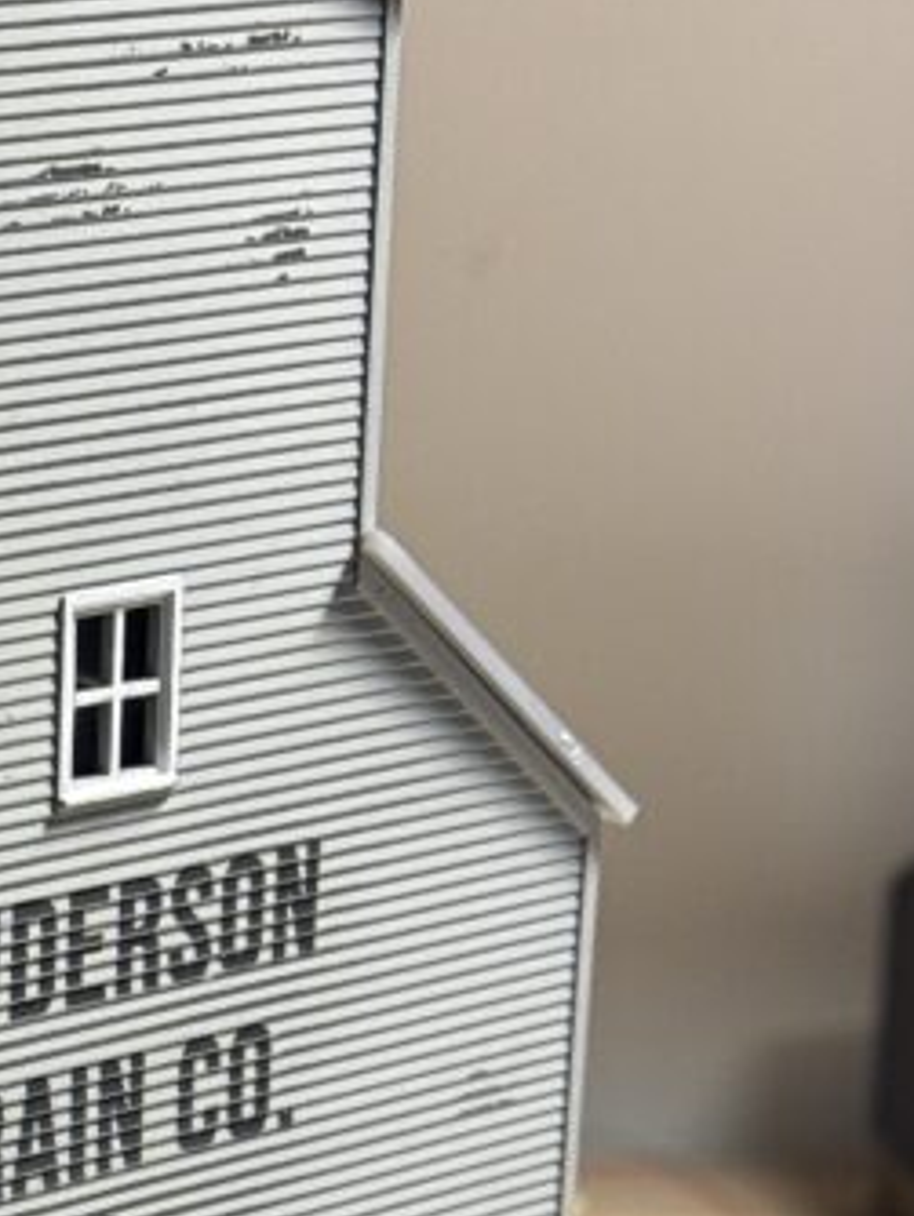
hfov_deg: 9.9
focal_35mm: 147
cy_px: 1376
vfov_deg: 13.1
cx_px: -211
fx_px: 5169
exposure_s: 1/50
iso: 160
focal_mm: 6.76
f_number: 1.78
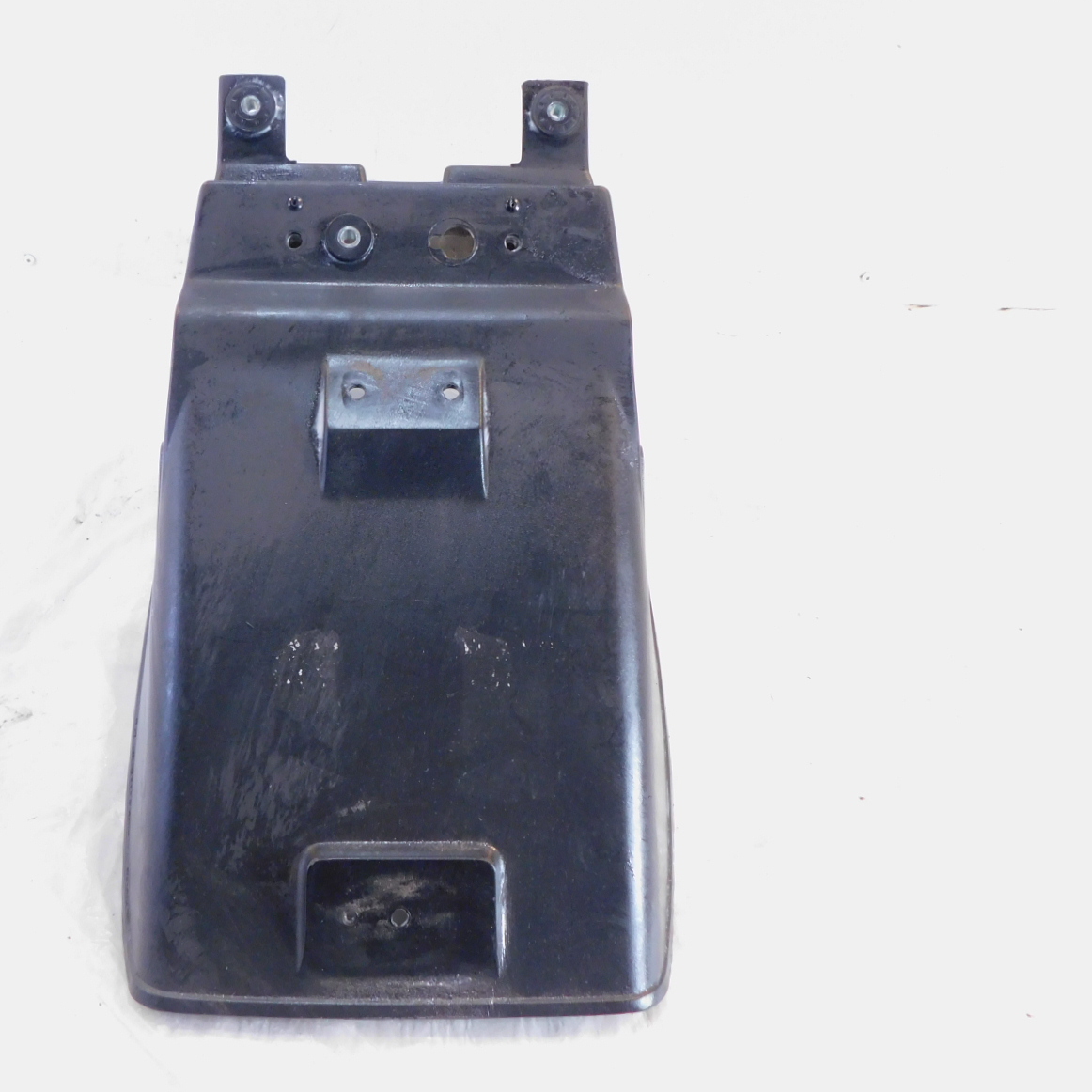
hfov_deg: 56.7
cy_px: 536
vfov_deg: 57.3
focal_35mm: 28
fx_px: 999
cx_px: 413
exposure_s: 1/30
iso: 360
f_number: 3
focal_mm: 4
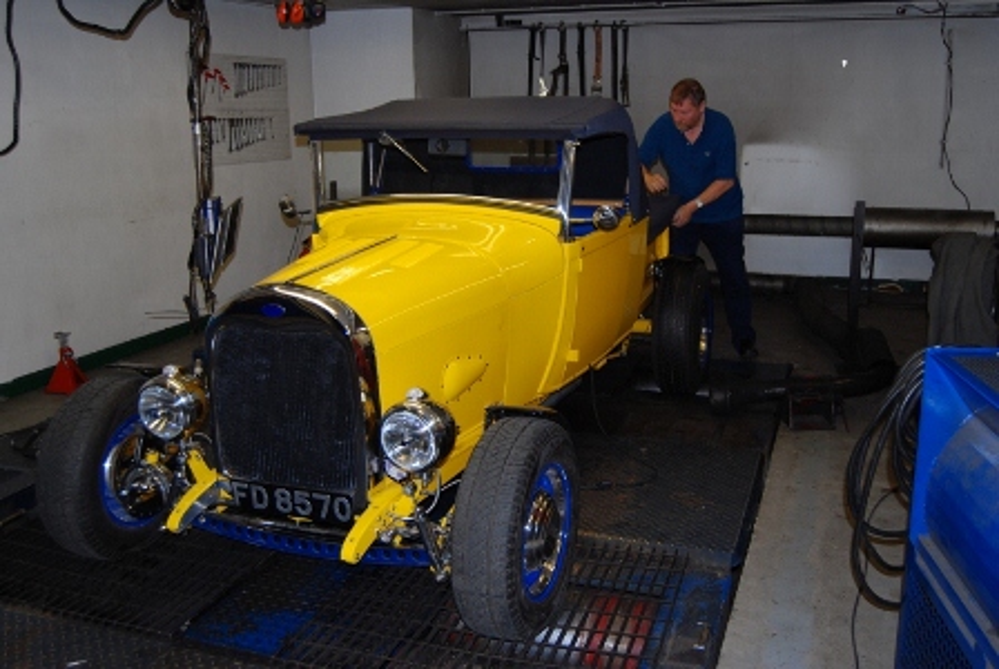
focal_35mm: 34
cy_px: 334
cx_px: 500
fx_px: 959
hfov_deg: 55.0
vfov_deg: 38.5
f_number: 3.8
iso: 200
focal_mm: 23
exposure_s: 1/60
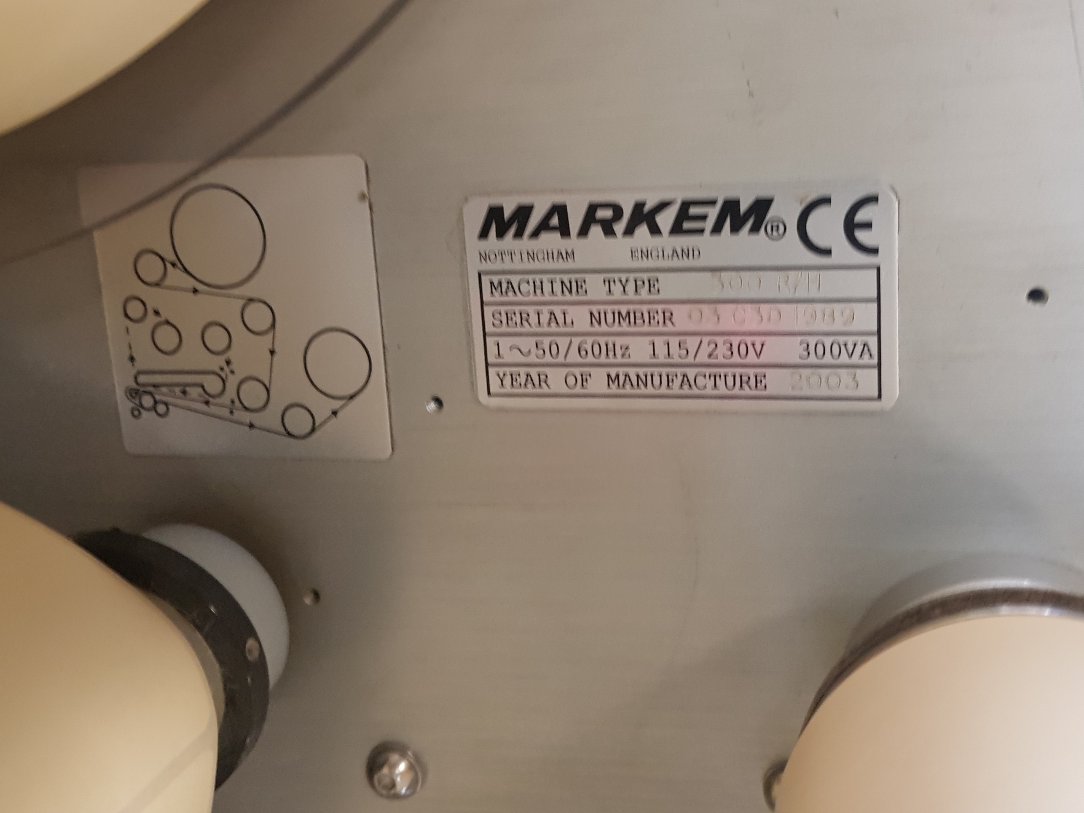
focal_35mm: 33
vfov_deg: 42.7
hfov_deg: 55.1
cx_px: 633
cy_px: 319
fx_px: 1033
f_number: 1.7
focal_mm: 4.3
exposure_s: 1/17
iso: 250
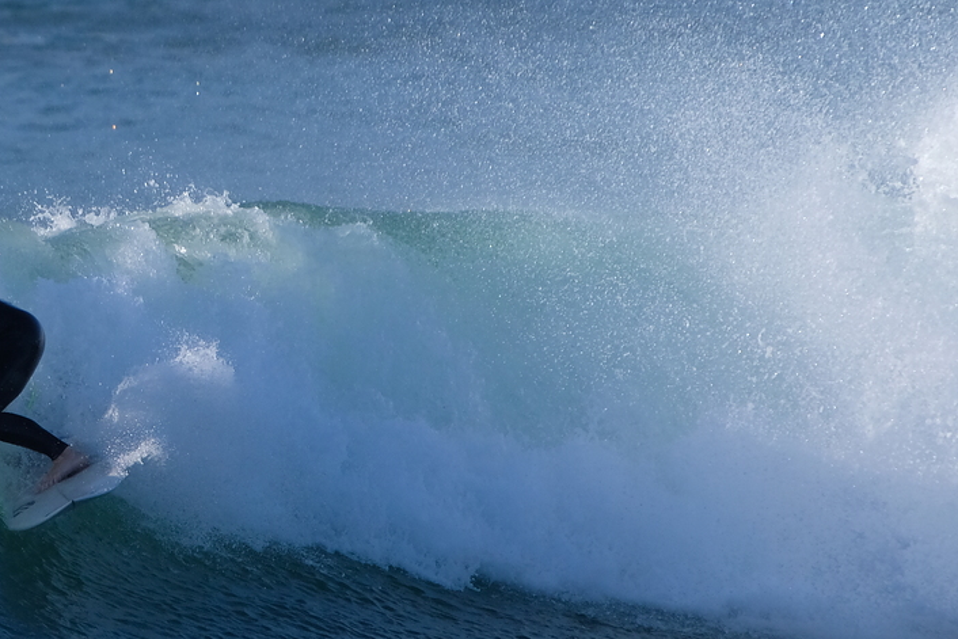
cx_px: 18
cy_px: 252
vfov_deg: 1.6
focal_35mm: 836
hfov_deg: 2.5
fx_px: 22250
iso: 640
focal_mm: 246
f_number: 8
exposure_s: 1/1600
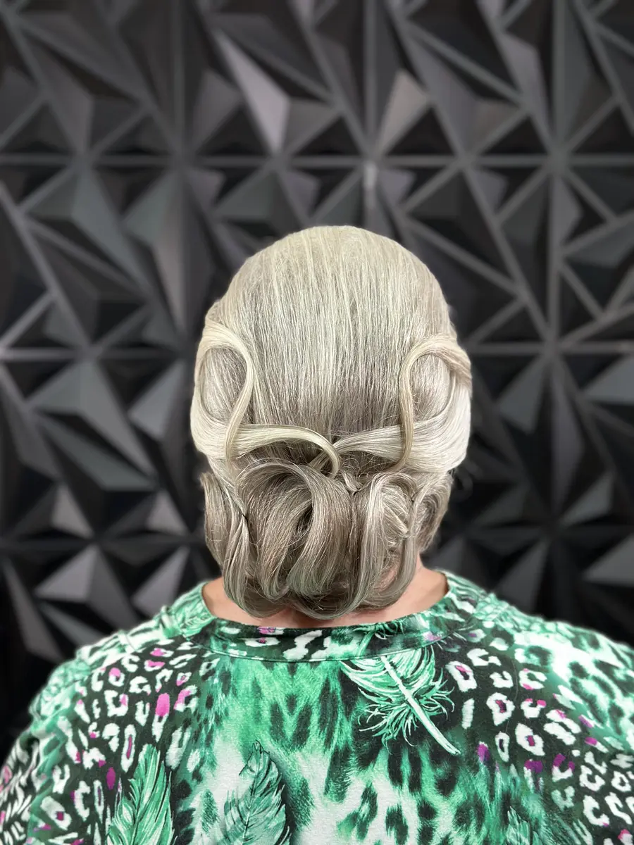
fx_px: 1172
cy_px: 422
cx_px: 317
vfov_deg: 39.7
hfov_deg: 30.3
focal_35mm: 48
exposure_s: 1/100
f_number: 1.78
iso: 125
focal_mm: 6.86
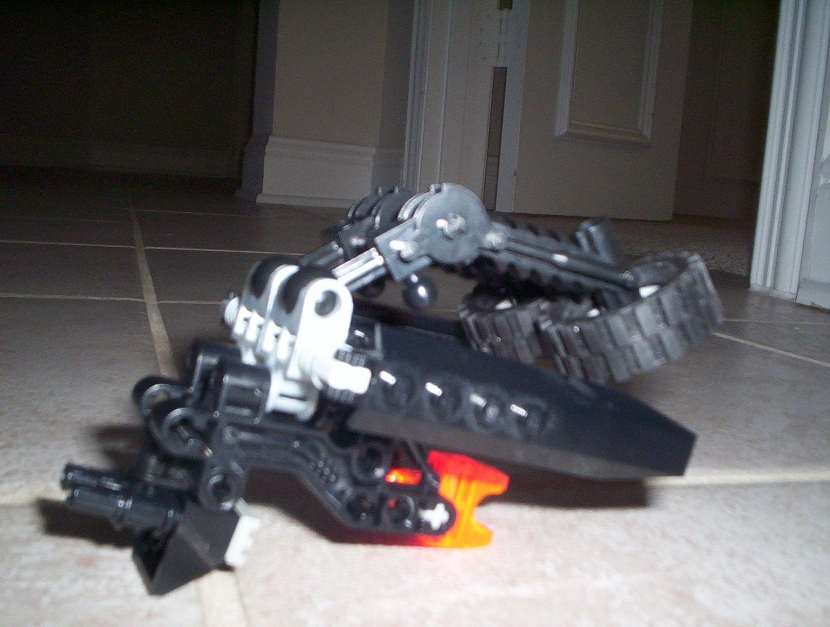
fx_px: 913
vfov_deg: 37.9
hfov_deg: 48.9
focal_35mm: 38
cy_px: 314
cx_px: 415
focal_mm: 4.99
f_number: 4.5
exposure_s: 1/60
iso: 140
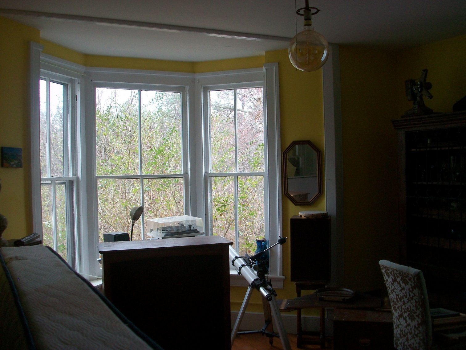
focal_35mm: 34
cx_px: 233
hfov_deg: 54.0
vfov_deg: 41.8
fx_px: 458
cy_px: 175
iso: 80
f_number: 2.8
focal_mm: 5.7
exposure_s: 1/80
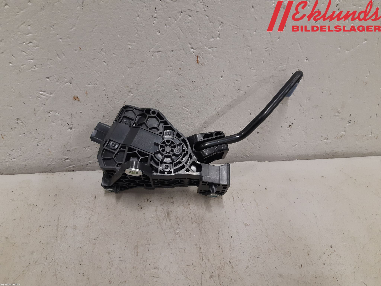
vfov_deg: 53.1
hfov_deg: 67.3
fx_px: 286
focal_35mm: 26
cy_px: 143
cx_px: 190
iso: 160
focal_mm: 3.93
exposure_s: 1/50
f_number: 1.7
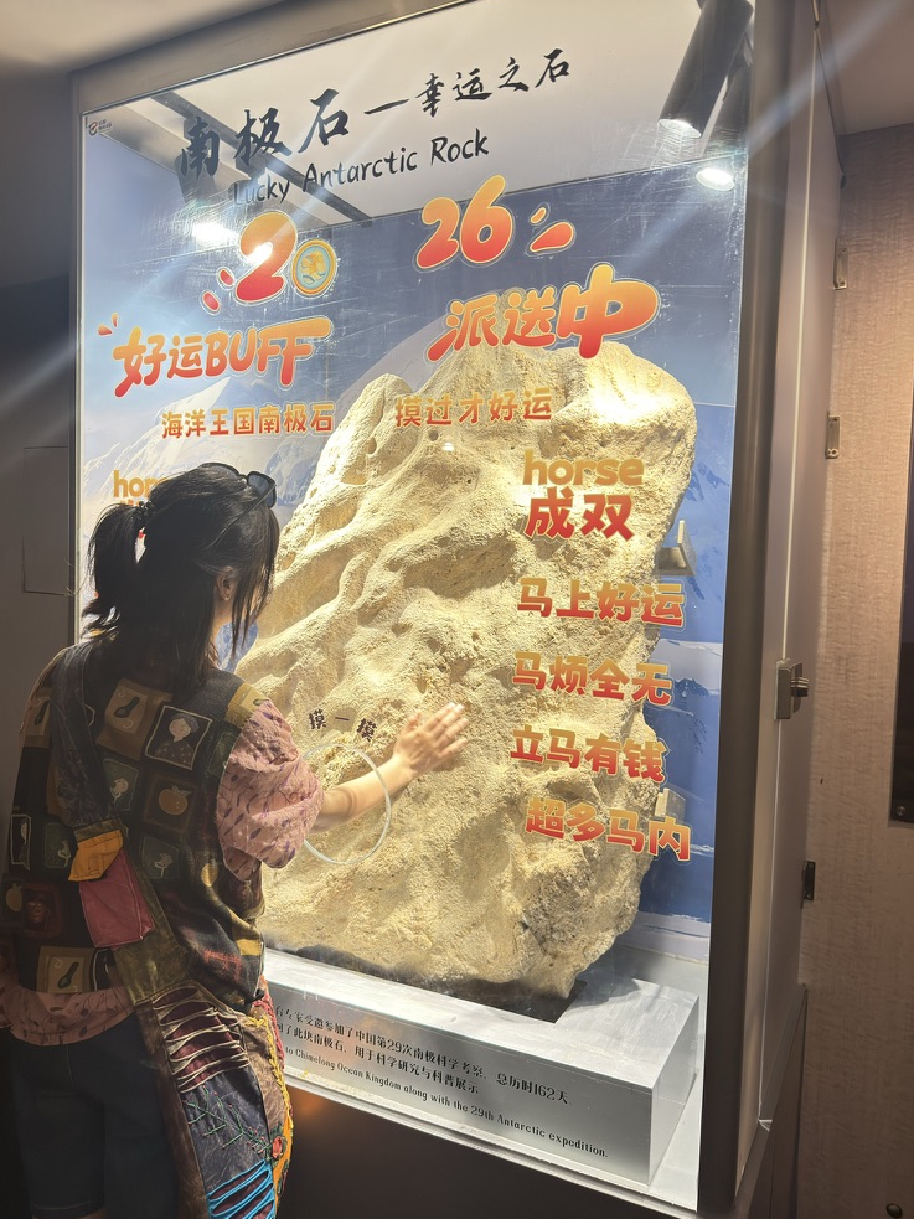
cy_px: 626
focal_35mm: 25
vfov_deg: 69.4
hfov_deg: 54.9
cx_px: 439
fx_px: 880
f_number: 1.78
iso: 250
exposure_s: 1/100
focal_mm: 6.76
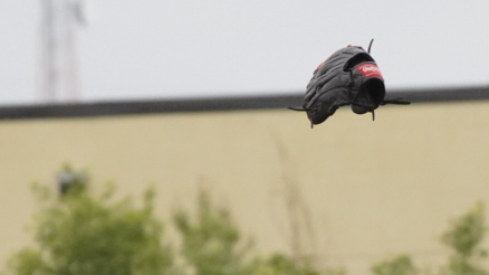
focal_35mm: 642
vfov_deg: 1.9
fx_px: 8321
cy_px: 511
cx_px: 404
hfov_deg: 3.4
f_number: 5.6
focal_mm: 166
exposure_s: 1/2000
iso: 5000
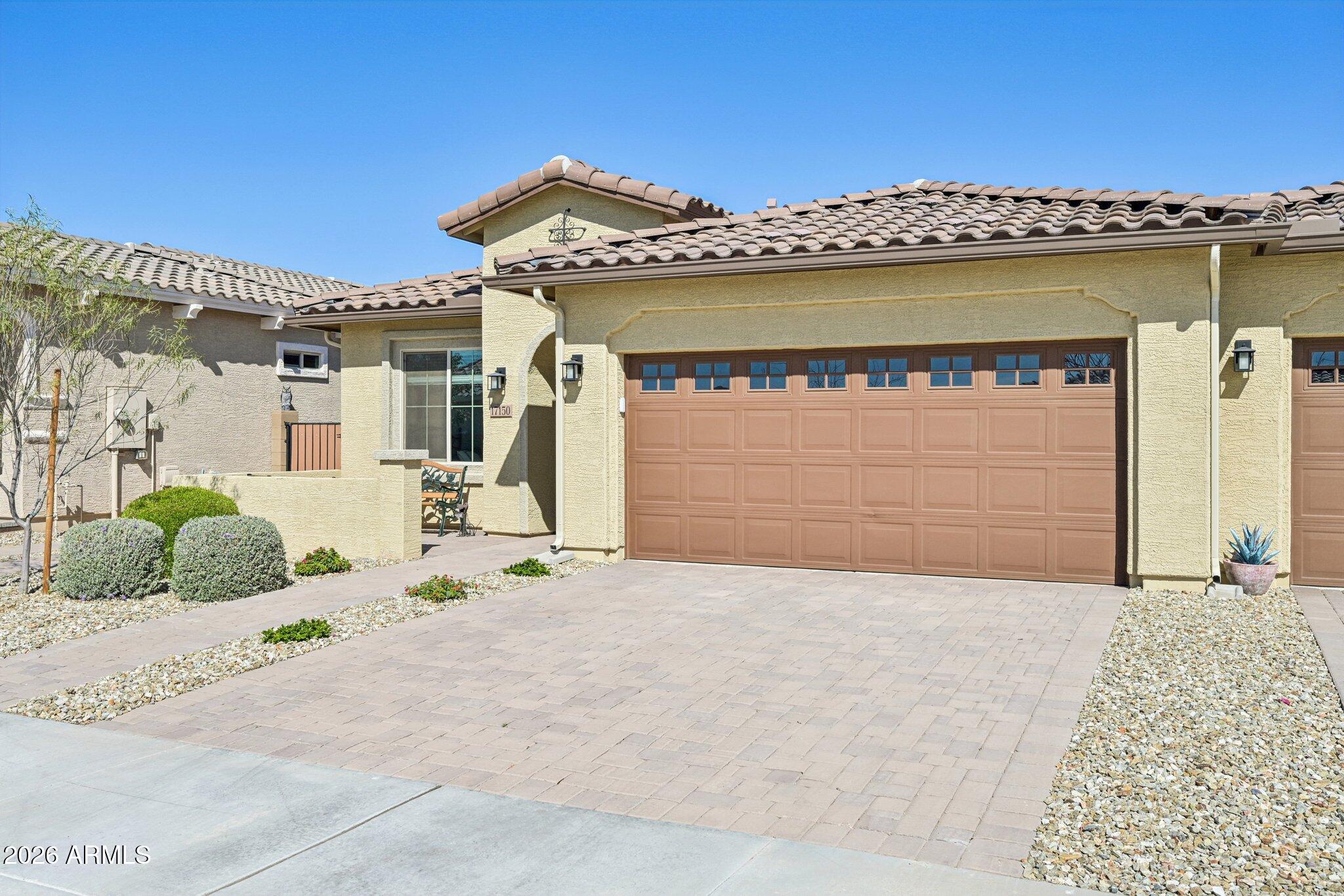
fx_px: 1120
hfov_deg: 61.9
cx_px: 672
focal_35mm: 30
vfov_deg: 43.6
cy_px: 448
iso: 100
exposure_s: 1/800
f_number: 8
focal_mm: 30
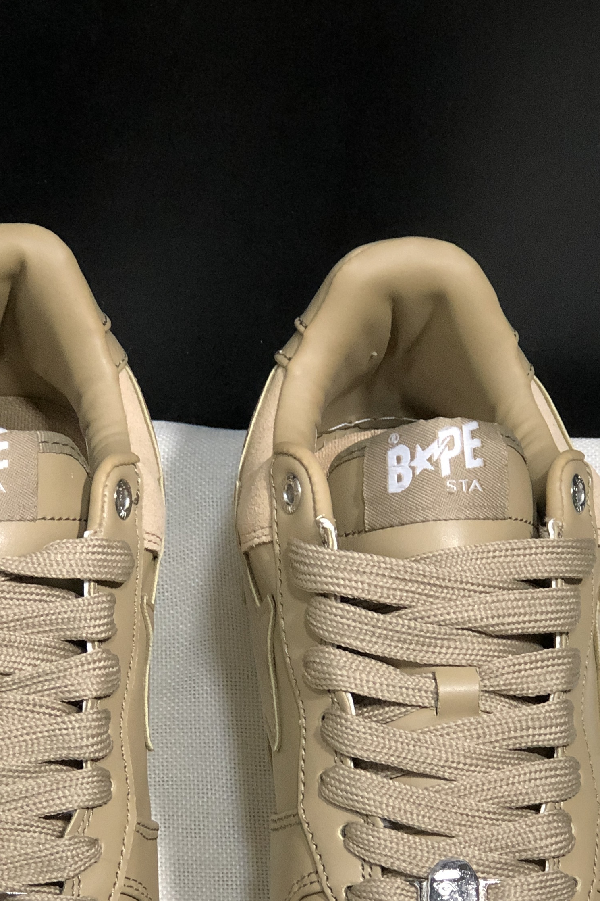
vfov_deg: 19.0
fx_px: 2675
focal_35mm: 107
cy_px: 681
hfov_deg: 12.8
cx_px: 214
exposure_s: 1/30
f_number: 2.8
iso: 125
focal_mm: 6.6
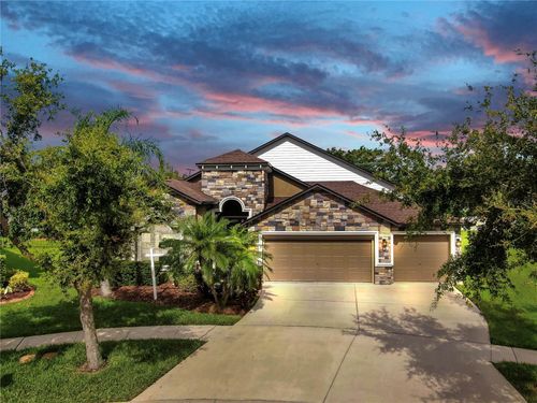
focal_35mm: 24
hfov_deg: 71.6
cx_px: 268
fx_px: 372
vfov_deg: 56.8
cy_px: 202
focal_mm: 4.39
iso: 110
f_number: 2.8
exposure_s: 1/1600
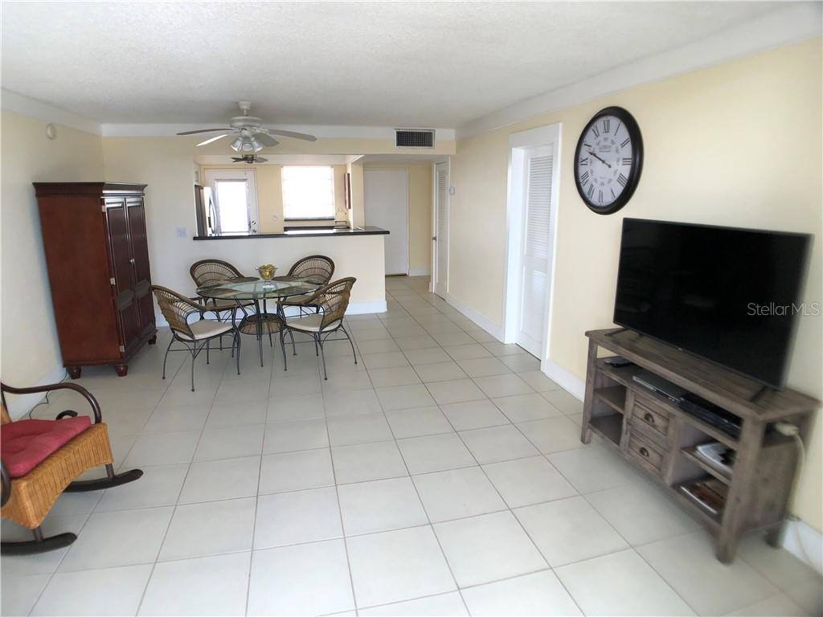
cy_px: 308
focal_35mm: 28
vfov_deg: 49.7
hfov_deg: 63.4
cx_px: 412
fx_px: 666
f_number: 1.8
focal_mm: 4
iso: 64
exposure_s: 1/120
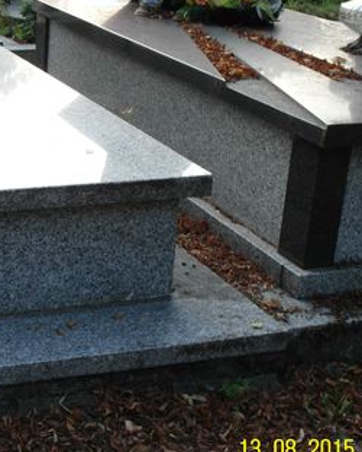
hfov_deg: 20.2
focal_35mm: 72
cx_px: -43
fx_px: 963
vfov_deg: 26.3
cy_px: 174
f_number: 3.7
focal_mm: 7.8
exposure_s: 1/60
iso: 100
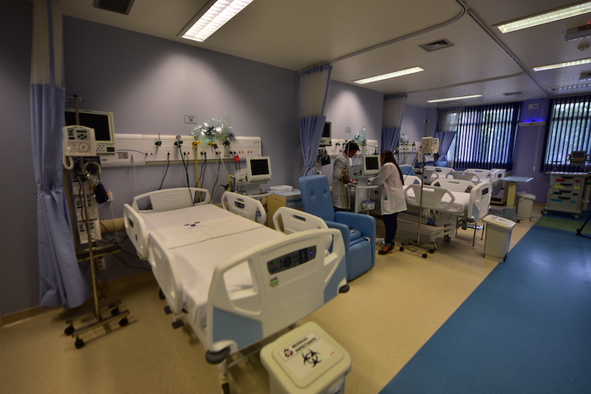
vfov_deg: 73.7
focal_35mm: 16
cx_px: 296
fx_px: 263
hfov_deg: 96.7
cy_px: 197
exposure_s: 1/250
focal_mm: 16
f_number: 2.8
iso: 400
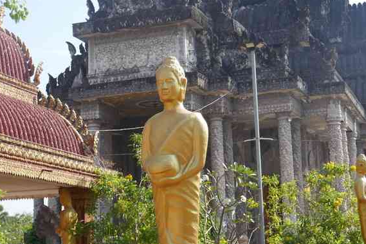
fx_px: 732
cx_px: 168
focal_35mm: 72
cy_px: 108
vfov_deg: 18.9
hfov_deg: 28.1
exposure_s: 1/640
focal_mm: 14.9
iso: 125
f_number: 3.8
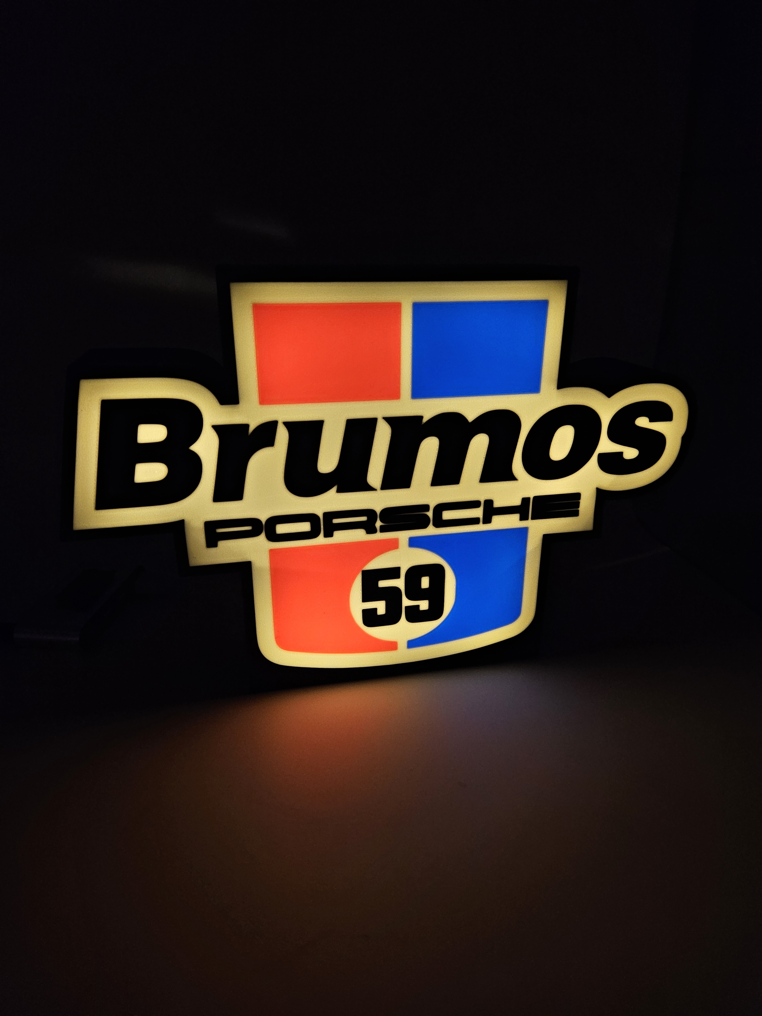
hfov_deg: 58.9
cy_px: 508
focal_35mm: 23
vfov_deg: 73.9
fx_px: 675
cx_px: 381
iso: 160
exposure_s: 1/190
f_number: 1.8
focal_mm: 5.4
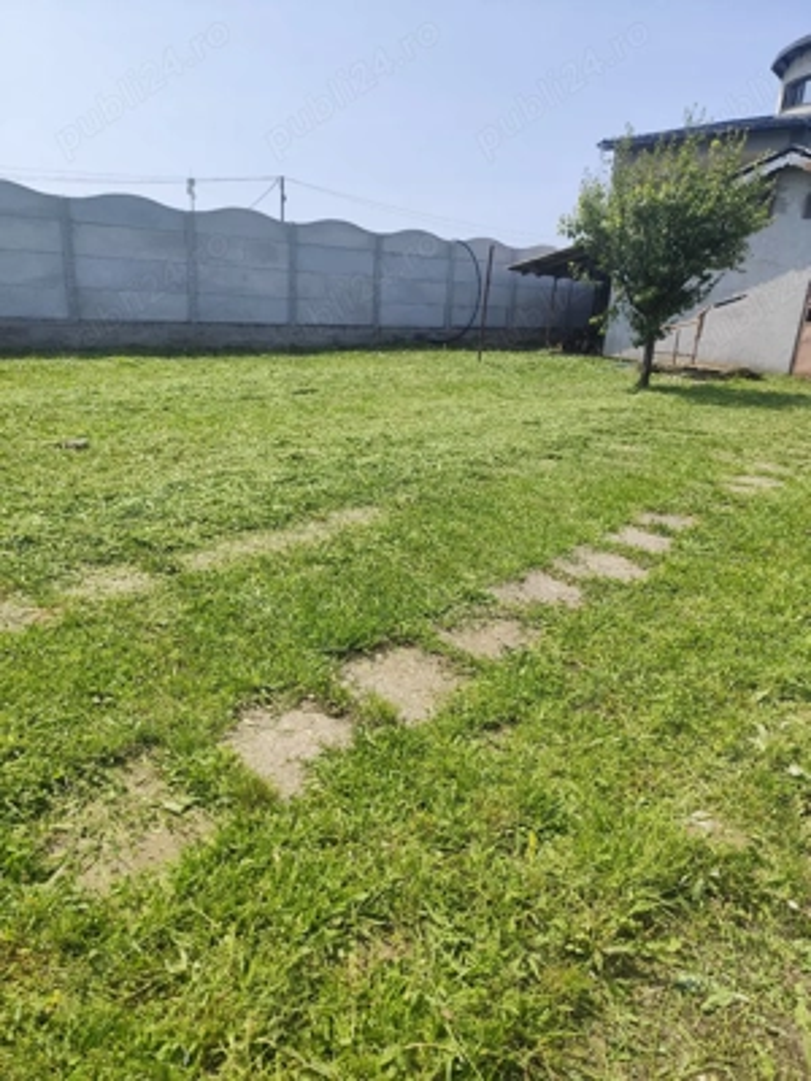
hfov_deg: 58.9
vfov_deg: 73.9
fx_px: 718
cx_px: 406
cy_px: 540
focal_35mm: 23
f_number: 1.65
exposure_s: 1/909
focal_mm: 6.14
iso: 50
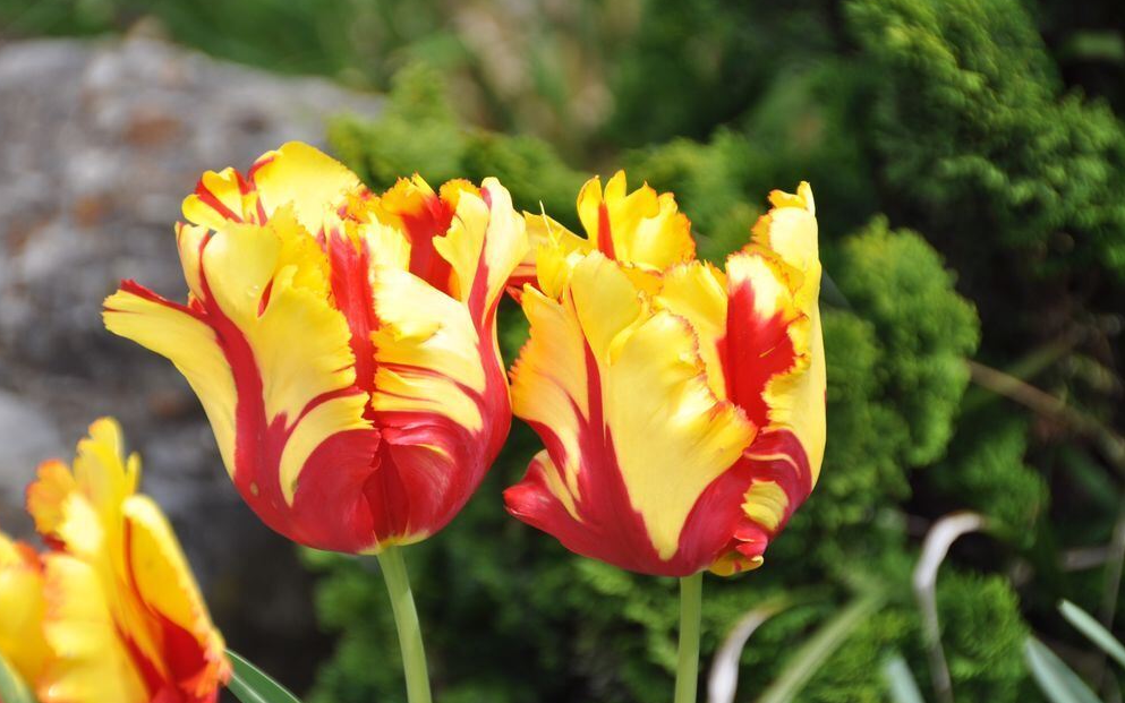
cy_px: 344
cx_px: 561
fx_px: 6363
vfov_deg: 6.3
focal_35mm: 208
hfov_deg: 10.1
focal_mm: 135
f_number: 6
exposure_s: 1/500
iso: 220
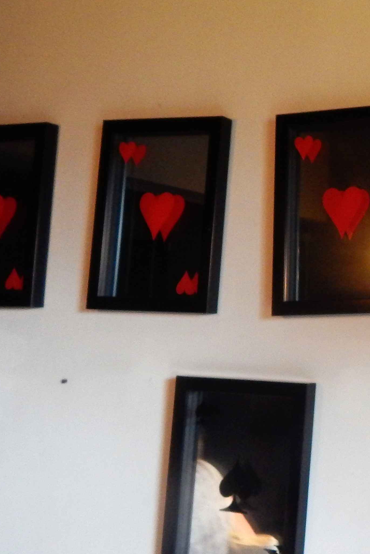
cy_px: 255
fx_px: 786
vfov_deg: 38.9
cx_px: 585
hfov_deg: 21.4
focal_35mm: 51
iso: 400
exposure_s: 1/40
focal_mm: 4
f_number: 3
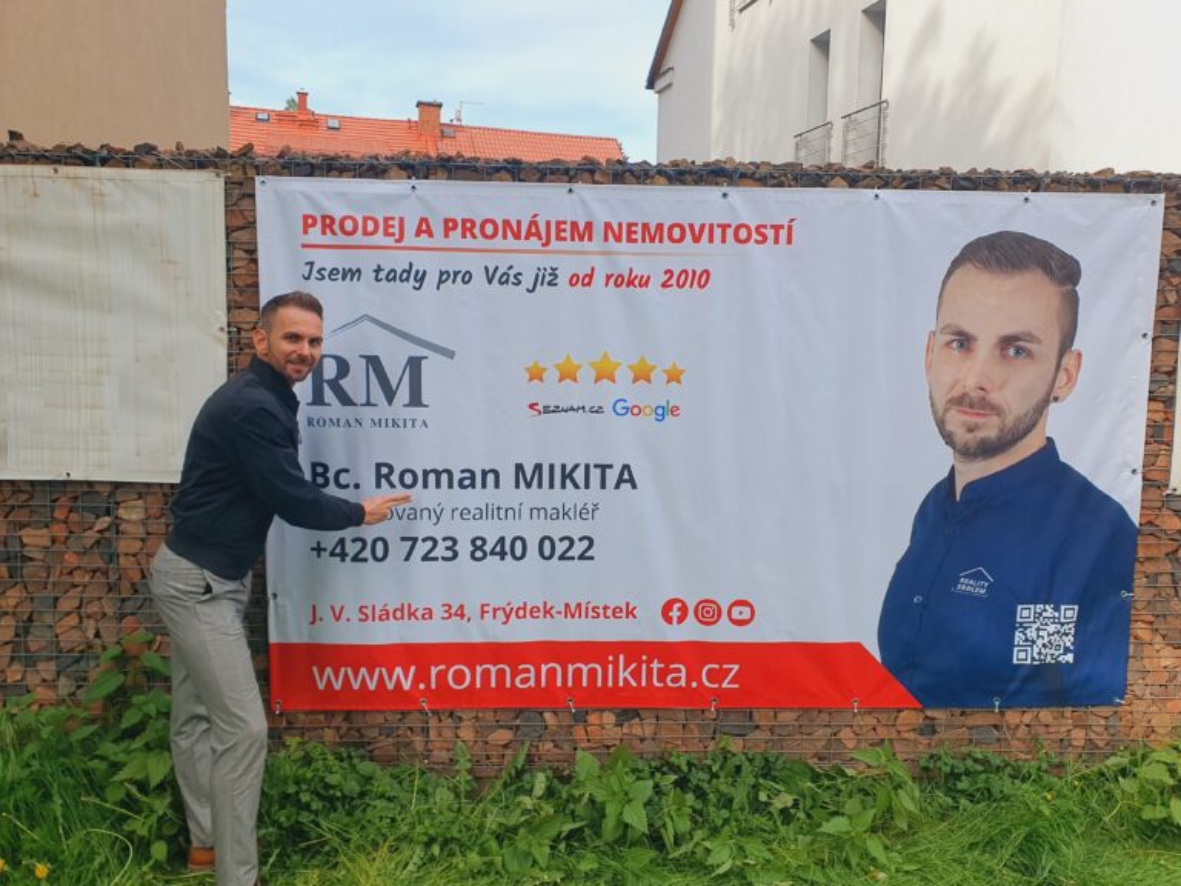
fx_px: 887
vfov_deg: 53.1
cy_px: 443
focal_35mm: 26
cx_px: 590
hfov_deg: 67.3
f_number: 2.4
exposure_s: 1/750
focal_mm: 4.32
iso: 50
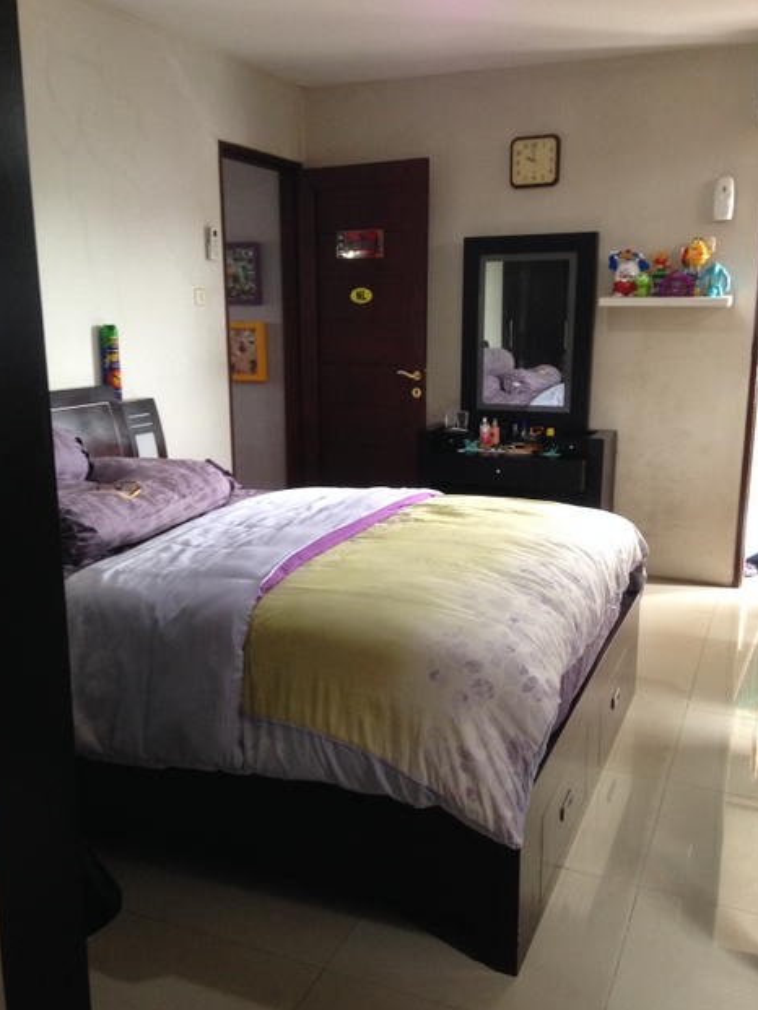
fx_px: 992
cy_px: 519
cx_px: 374
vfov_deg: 53.9
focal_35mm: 34
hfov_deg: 41.8
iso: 160
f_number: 2.4
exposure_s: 1/20
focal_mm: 4.12
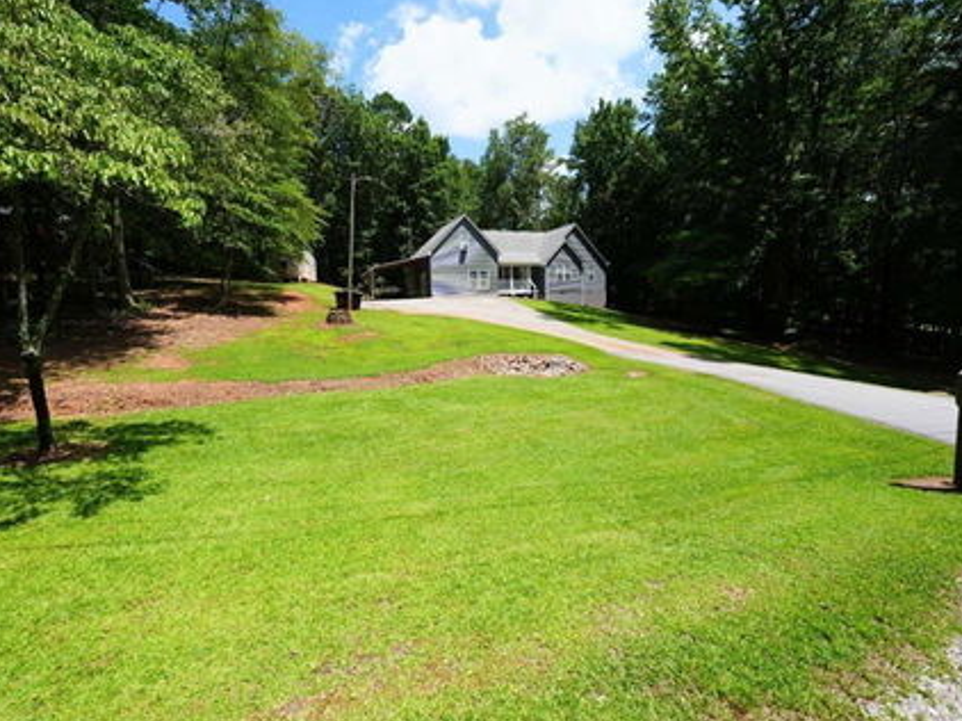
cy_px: 343
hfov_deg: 102.1
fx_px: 389
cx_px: 472
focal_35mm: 14
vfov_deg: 85.6
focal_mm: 12
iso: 250
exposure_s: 1/320
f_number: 10
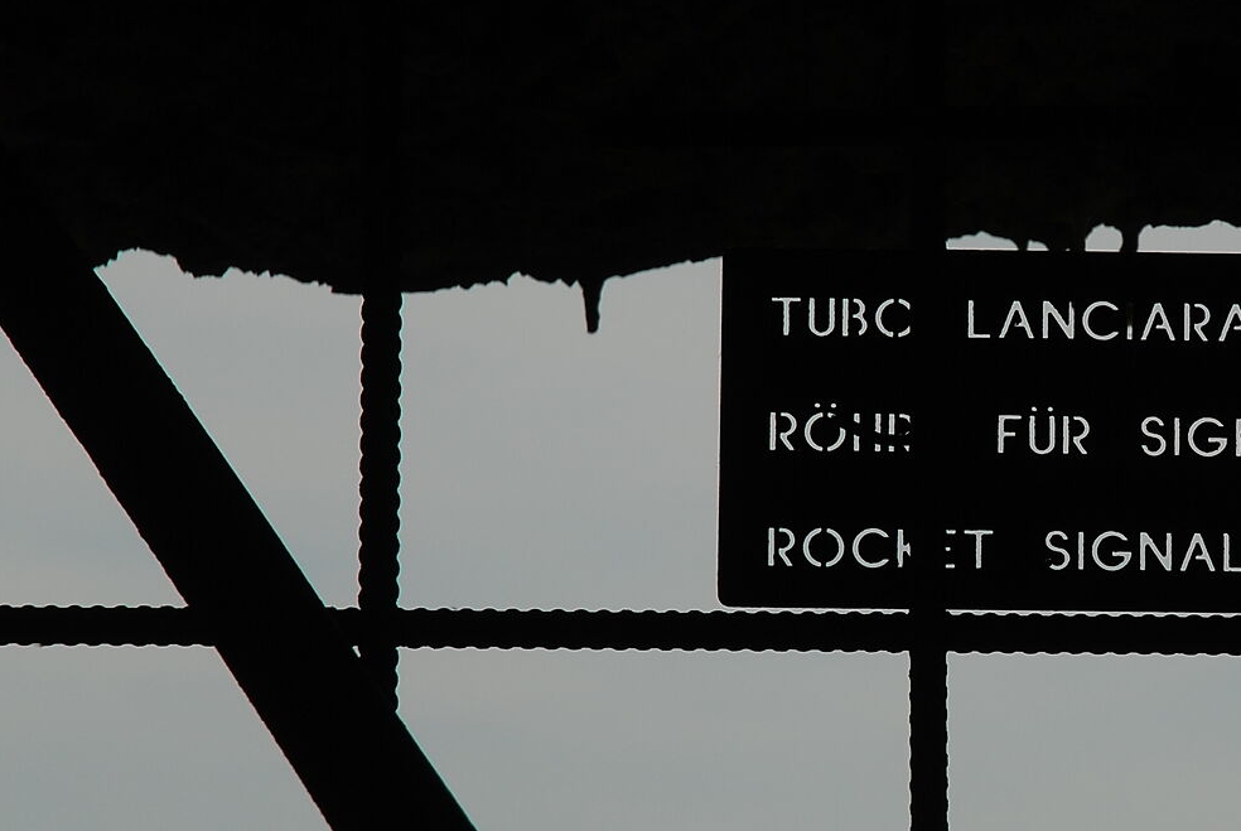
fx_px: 8837
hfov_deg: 8.0
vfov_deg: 5.4
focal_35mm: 256
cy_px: 474
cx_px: 1207
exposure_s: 1/1250
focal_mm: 70
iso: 100
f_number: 6.3
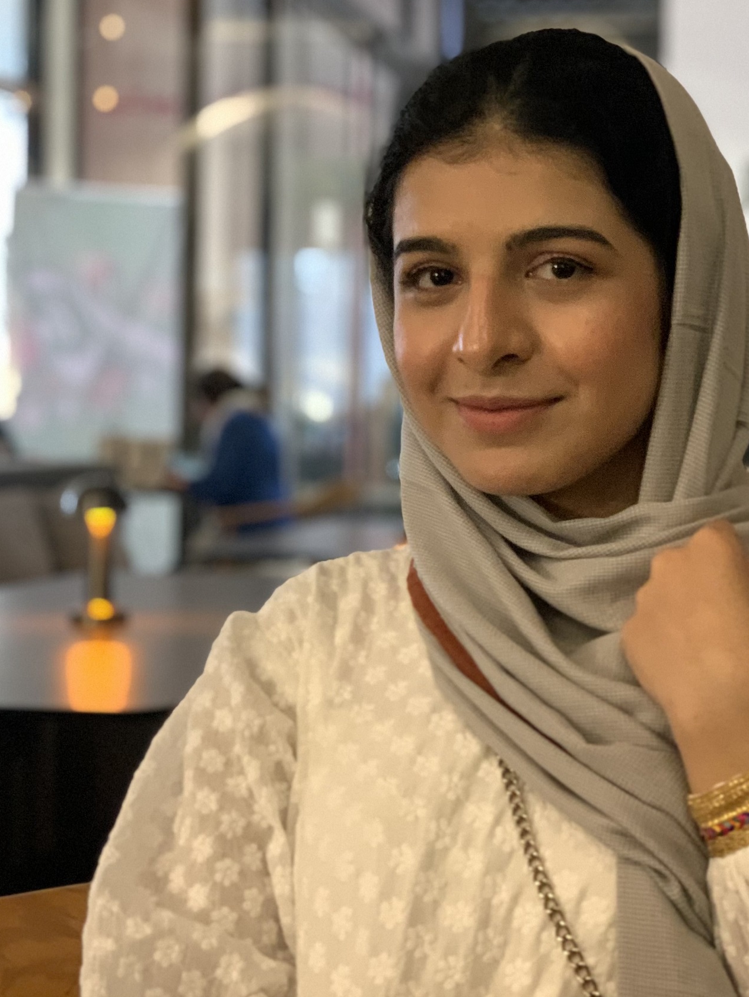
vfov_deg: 27.7
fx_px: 2019
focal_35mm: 70
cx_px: 493
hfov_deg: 21.0
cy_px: 401
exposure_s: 1/33
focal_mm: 6
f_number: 2.4
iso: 400
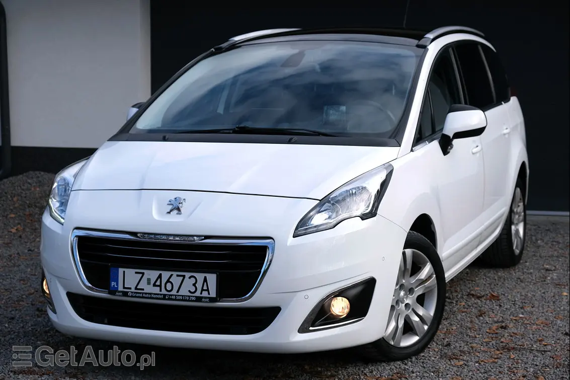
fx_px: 1156
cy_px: 190
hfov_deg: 27.7
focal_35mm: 73
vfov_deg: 18.7
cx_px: 285
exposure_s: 1/800
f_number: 5.6
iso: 320
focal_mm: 48.4
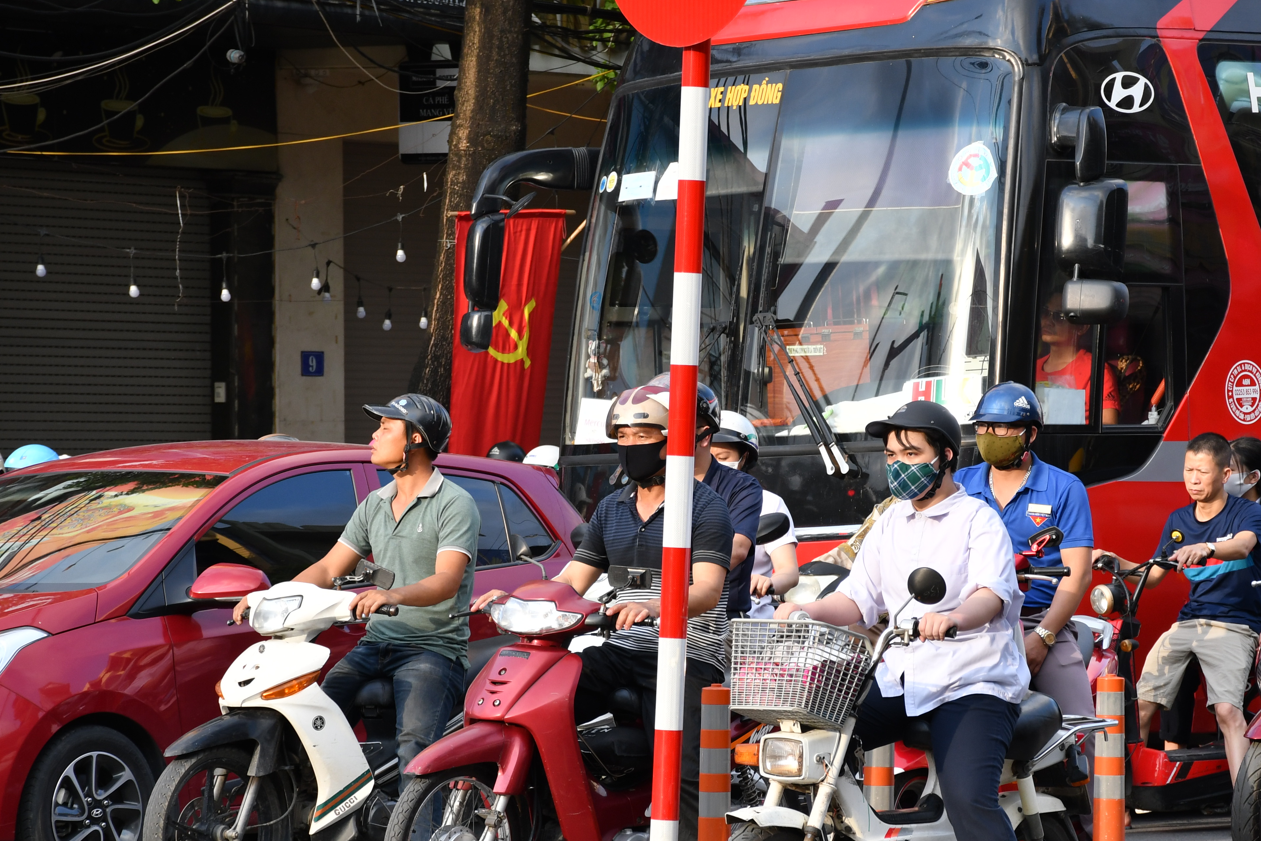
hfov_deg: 10.5
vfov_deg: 7.0
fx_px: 6830
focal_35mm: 195
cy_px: 498
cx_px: 791
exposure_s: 1/200
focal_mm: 90
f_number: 9
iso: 250
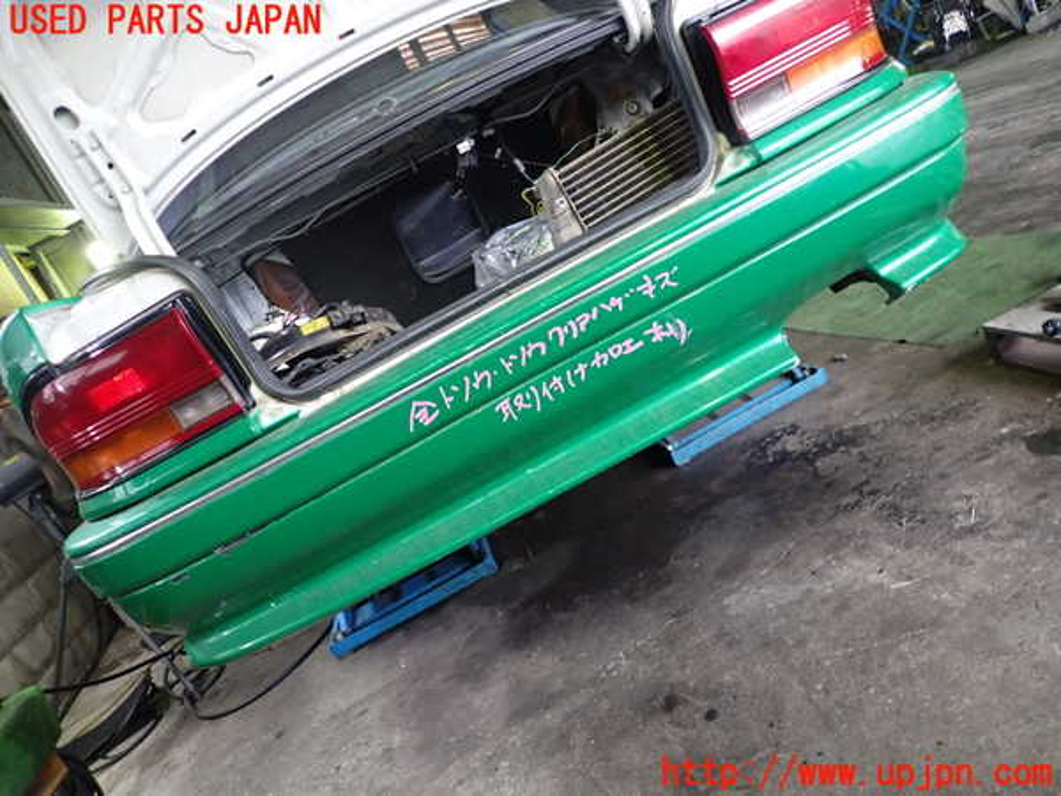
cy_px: 398
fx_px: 766
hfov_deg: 69.4
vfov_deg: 54.9
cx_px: 530
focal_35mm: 25
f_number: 2
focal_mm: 4.5
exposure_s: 1/30
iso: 250
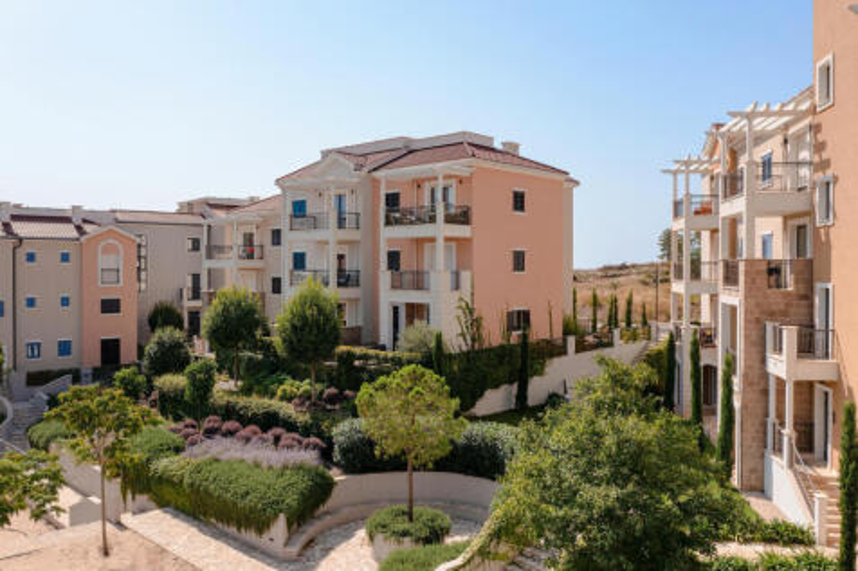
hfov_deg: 65.5
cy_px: 286
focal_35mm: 28
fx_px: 667
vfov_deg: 46.4
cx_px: 429
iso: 100
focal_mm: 10.26
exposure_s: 1/500
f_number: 6.3
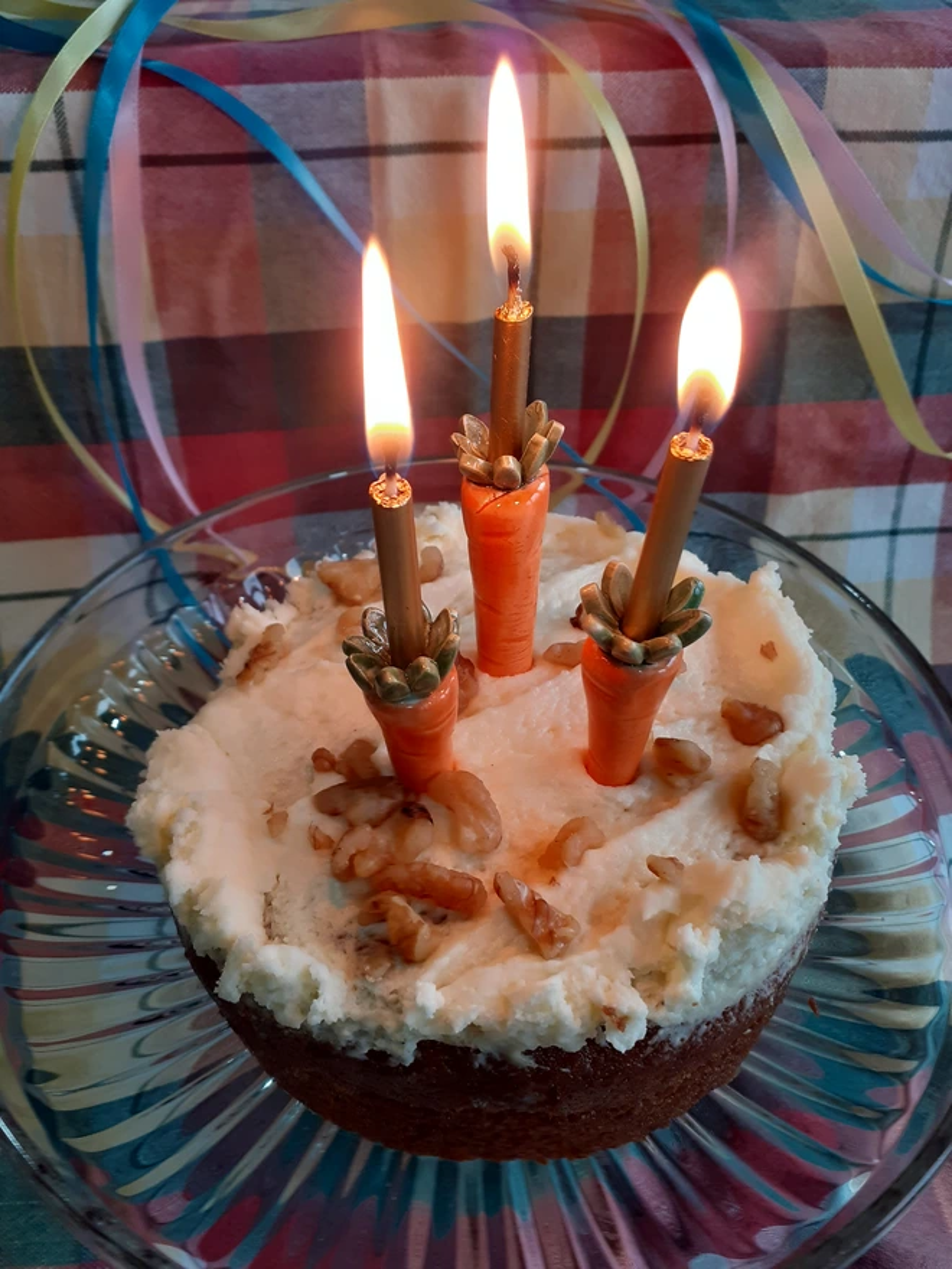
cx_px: 476
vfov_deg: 65.3
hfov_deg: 51.4
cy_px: 634
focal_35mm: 27
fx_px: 990
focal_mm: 3.6
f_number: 1.9
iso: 64
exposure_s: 1/50
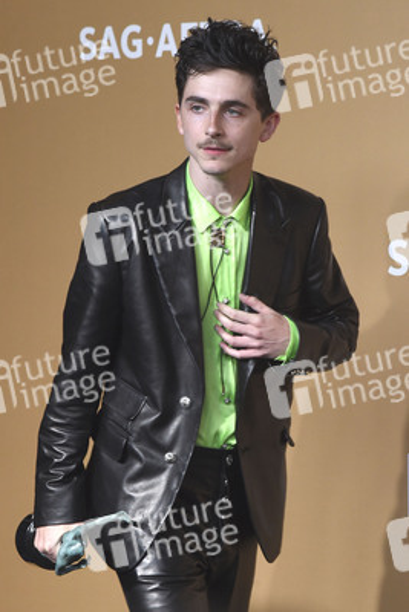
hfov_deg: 12.2
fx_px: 1907
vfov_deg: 18.3
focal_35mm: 112
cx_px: 204
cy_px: 306
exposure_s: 1/250
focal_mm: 112
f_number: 7.1
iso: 2500
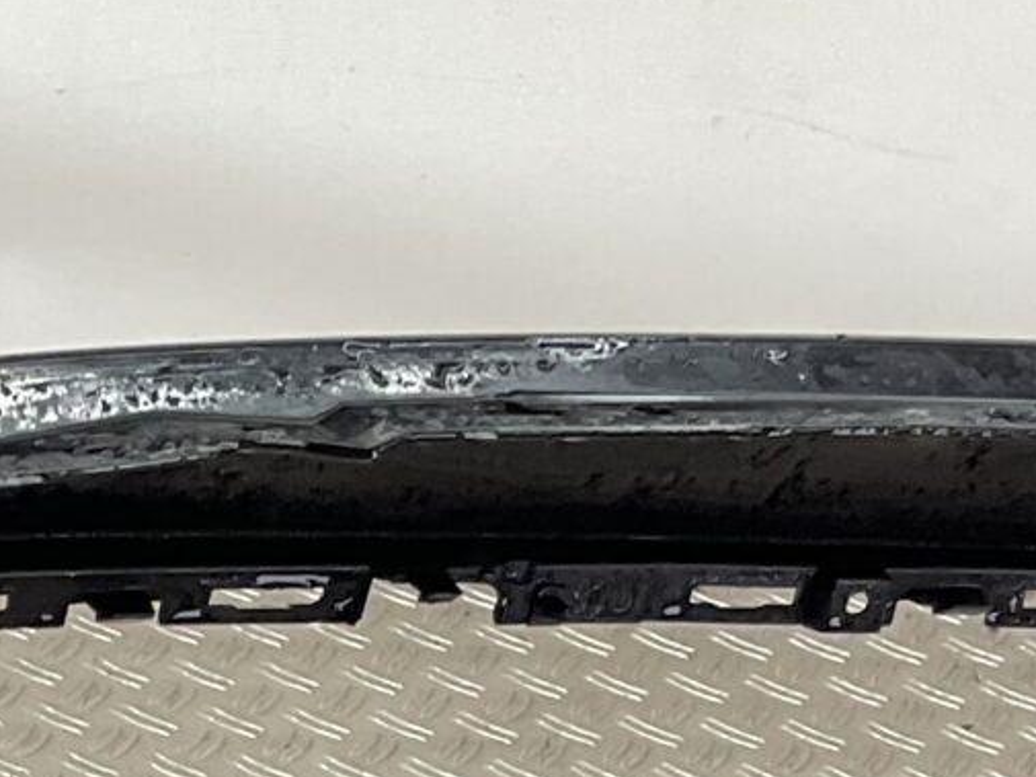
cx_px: -499
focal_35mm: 147
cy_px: 1595
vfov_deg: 9.4
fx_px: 4401
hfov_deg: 12.8
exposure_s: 1/100
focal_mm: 3
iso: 32
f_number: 1.8
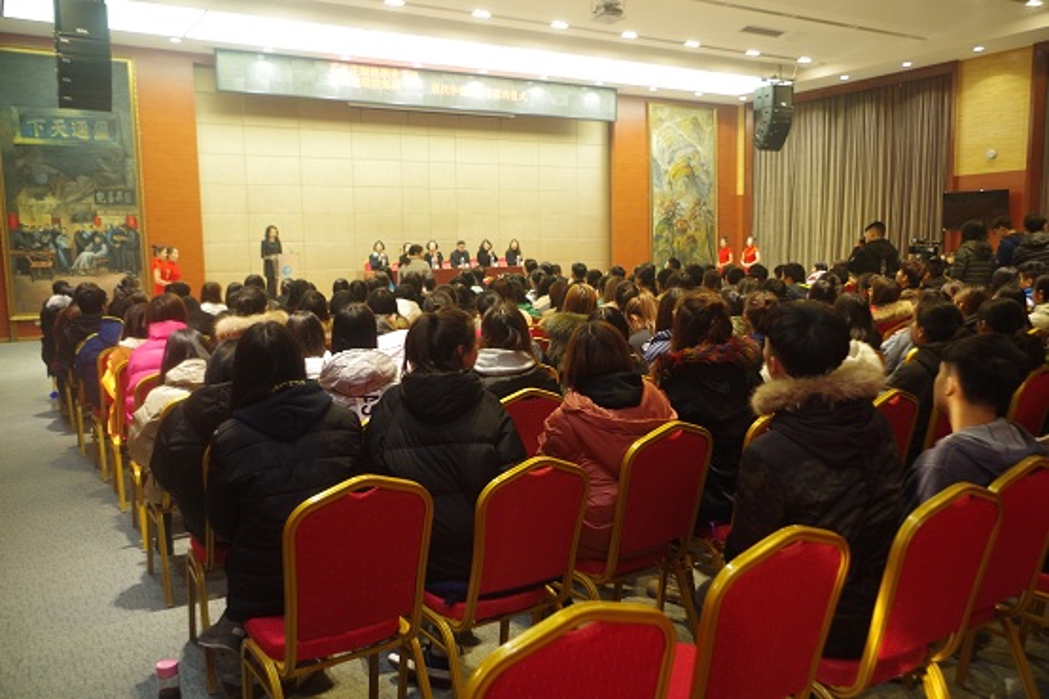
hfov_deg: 61.9
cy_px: 350
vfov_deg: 43.6
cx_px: 524
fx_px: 874
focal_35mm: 30
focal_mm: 20
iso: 400
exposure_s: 1/20
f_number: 4
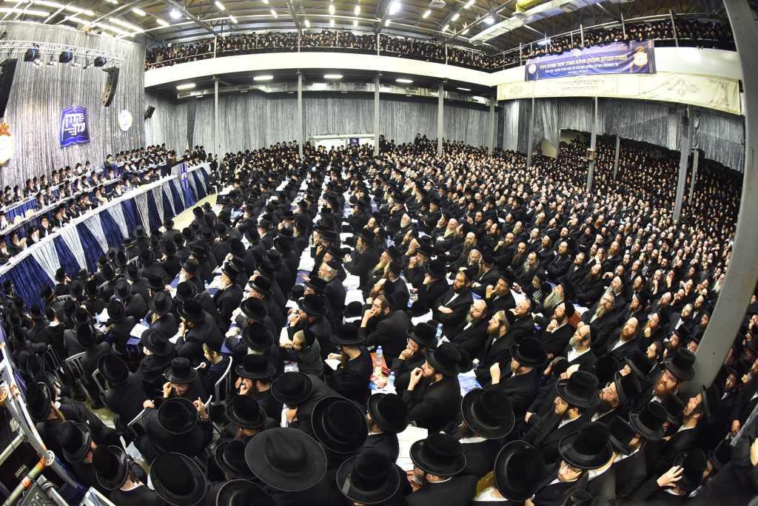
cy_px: 253
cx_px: 379
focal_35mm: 16
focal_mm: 16
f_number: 5.6
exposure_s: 1/125
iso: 2000
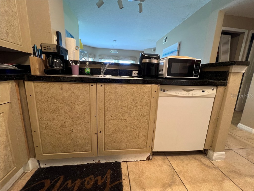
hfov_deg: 106.2
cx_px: 127
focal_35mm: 13
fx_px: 95
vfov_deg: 89.9
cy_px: 96
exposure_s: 1/60
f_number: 1.8
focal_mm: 1.57
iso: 400
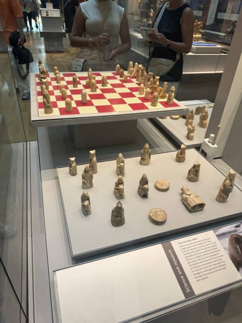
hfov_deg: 56.8
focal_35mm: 24
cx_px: 121
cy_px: 162
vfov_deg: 71.6
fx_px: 224
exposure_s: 1/61
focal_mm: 6.86
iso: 200
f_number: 1.78
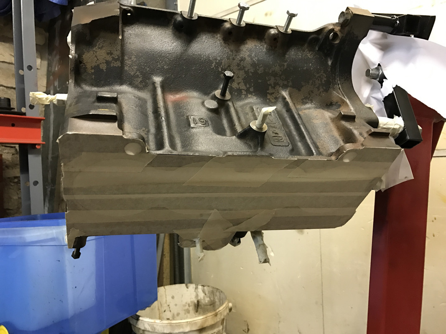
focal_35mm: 28
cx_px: 223
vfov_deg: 49.7
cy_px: 167
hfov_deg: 63.4
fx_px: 361
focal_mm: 3.99
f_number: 1.8
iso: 100
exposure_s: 1/11
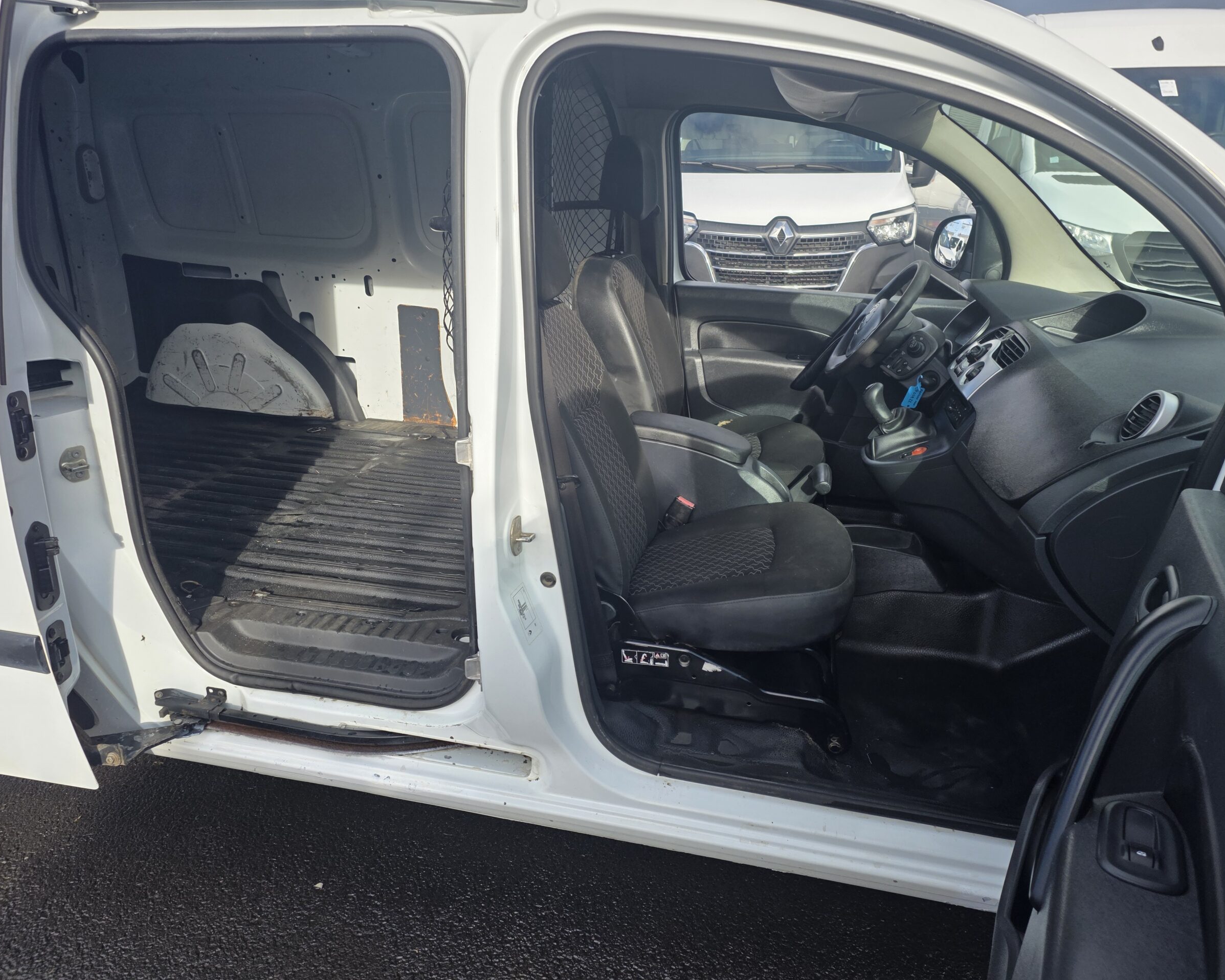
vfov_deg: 58.8
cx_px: 585
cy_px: 490
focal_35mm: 24
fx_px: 870
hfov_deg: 70.2
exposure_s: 1/2828
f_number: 1.7
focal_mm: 6.25
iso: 80
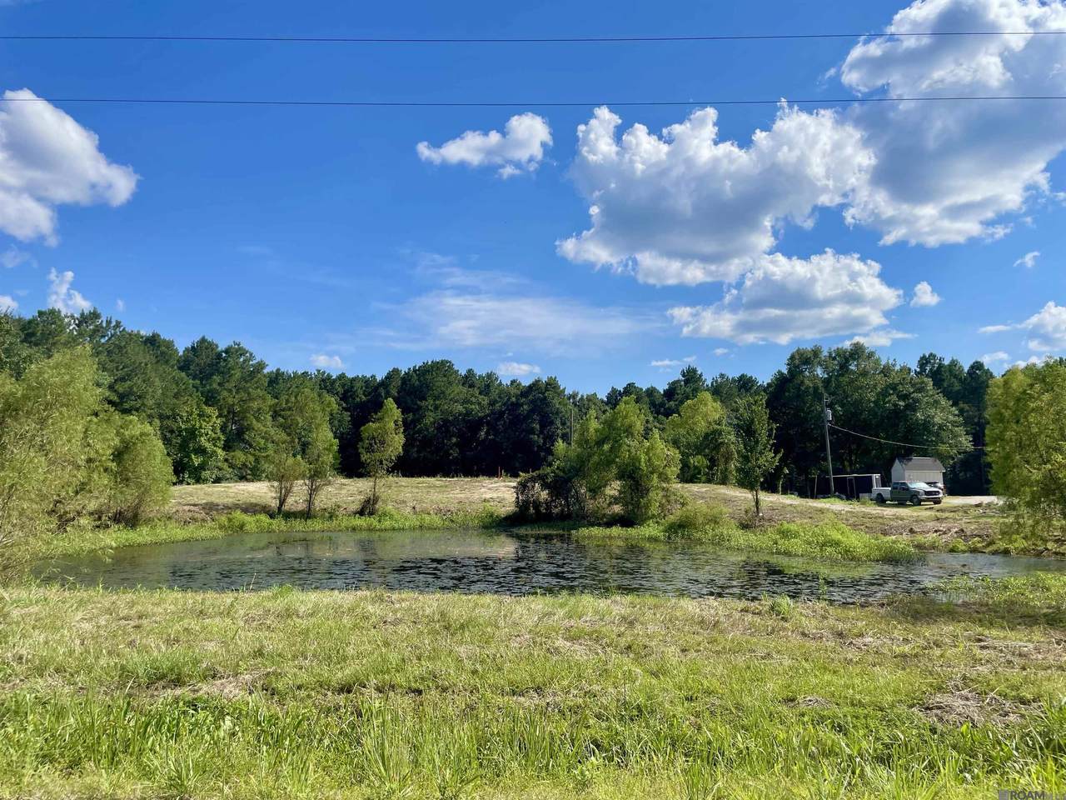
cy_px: 400
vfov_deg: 53.1
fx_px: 801
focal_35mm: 26
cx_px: 533
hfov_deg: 67.3
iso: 32
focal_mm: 4.2
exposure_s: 1/4464
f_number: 1.6
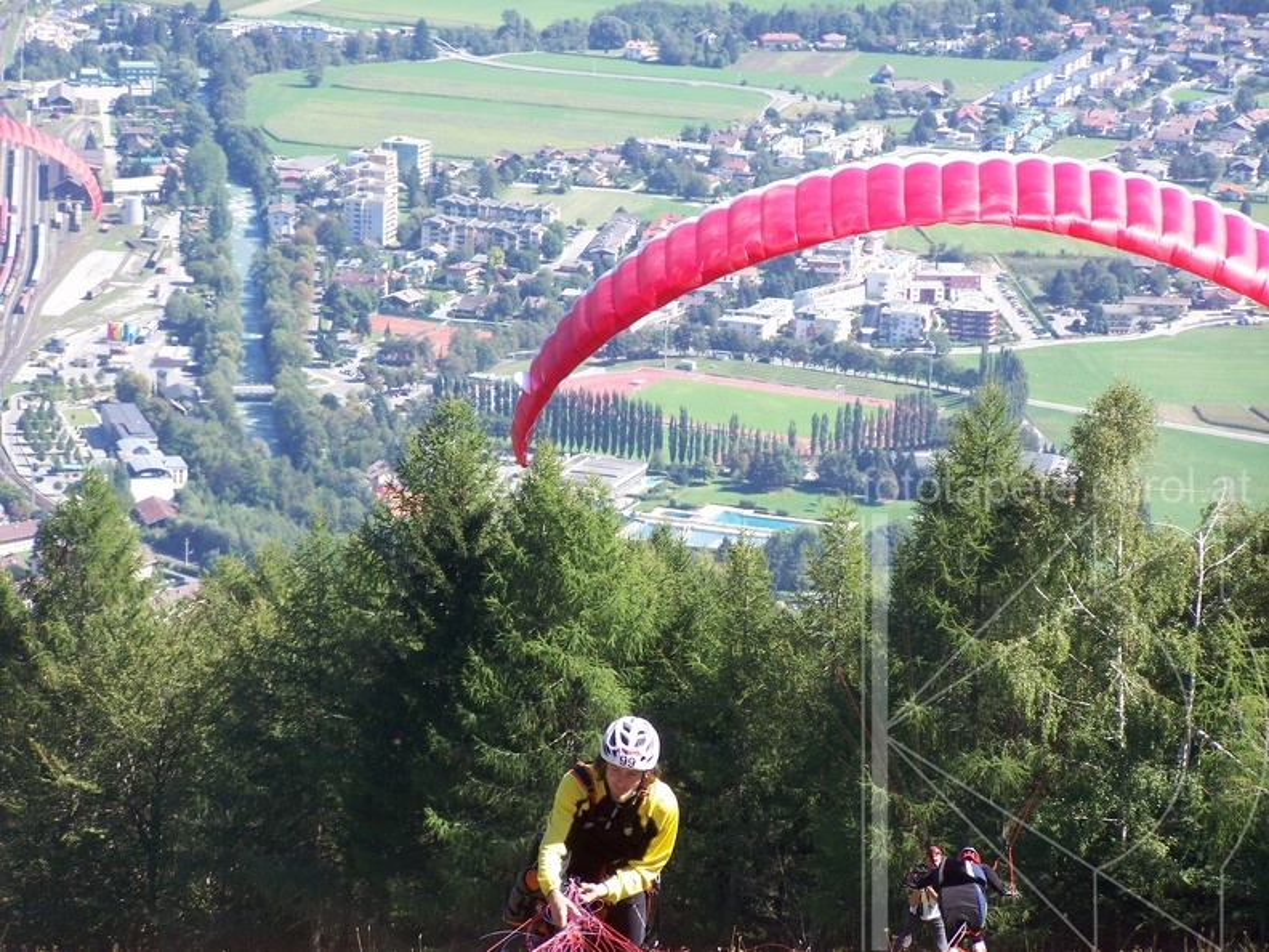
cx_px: 634
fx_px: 5096
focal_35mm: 139
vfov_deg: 10.7
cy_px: 476
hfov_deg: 14.2
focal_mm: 23.1
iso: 64
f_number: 3.3
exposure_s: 1/250
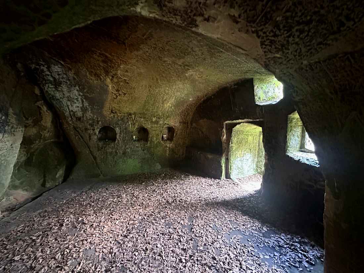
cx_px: 182
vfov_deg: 85.7
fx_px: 147
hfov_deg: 102.1
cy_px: 136
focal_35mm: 14
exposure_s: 1/36
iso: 1600
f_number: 2.2
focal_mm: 2.22
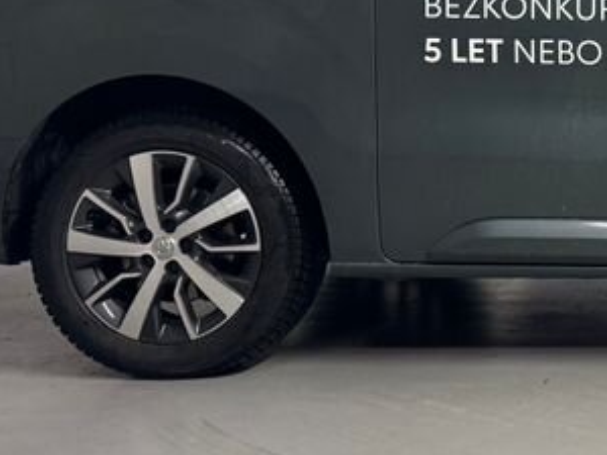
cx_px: 838
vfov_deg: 17.8
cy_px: 71
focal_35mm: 82
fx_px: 1438
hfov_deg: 21.1
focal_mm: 6.76
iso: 320
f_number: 1.78
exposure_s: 1/50
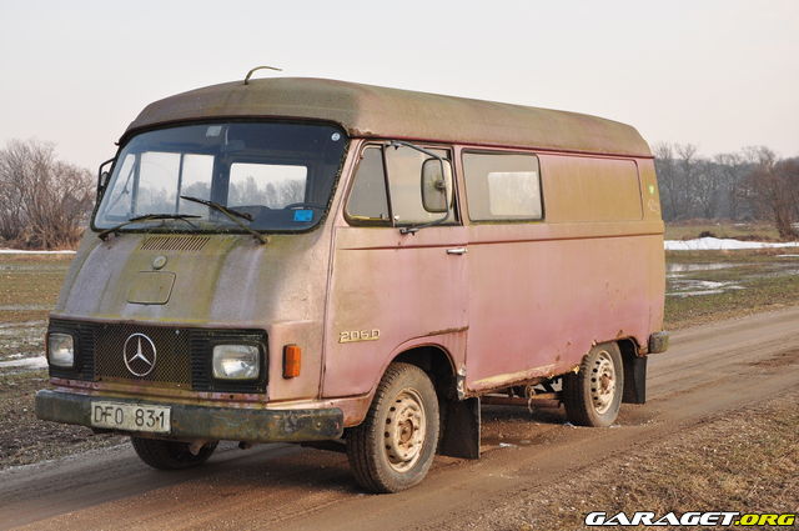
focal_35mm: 60
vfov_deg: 22.6
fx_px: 1330
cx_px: 400
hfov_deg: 33.4
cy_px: 266
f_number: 10
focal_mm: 40
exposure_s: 1/400
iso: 720
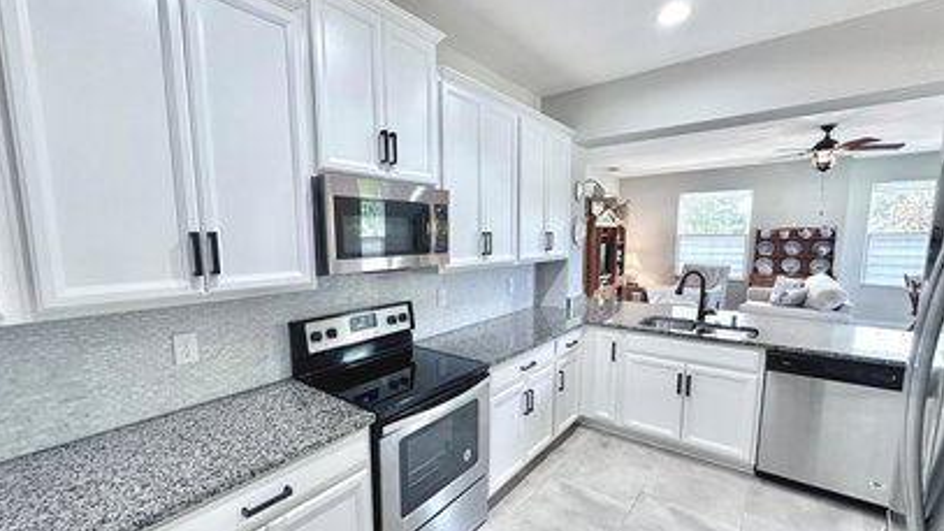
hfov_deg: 99.3
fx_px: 401
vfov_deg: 67.0
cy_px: 290
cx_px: 451
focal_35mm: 16
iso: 200
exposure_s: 1/60
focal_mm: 2.22
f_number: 2.2
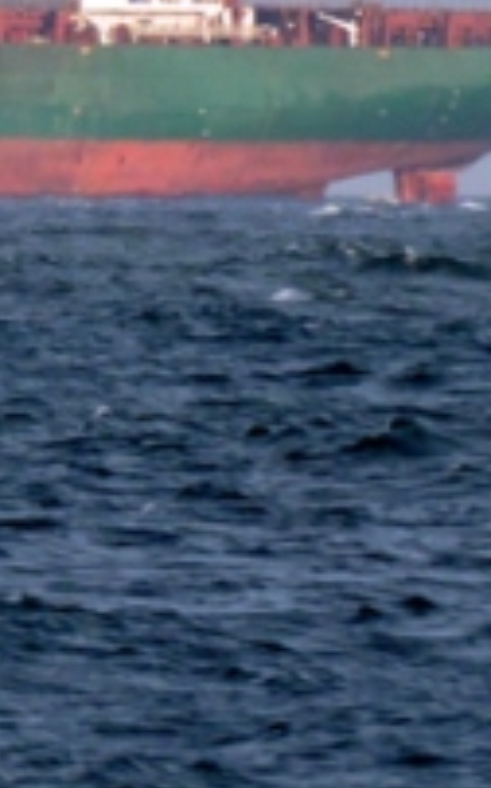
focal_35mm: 2525
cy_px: -226
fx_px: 54138
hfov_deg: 0.5
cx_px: -709
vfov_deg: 0.8
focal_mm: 107.5
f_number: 5.6
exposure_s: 1/320
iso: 100
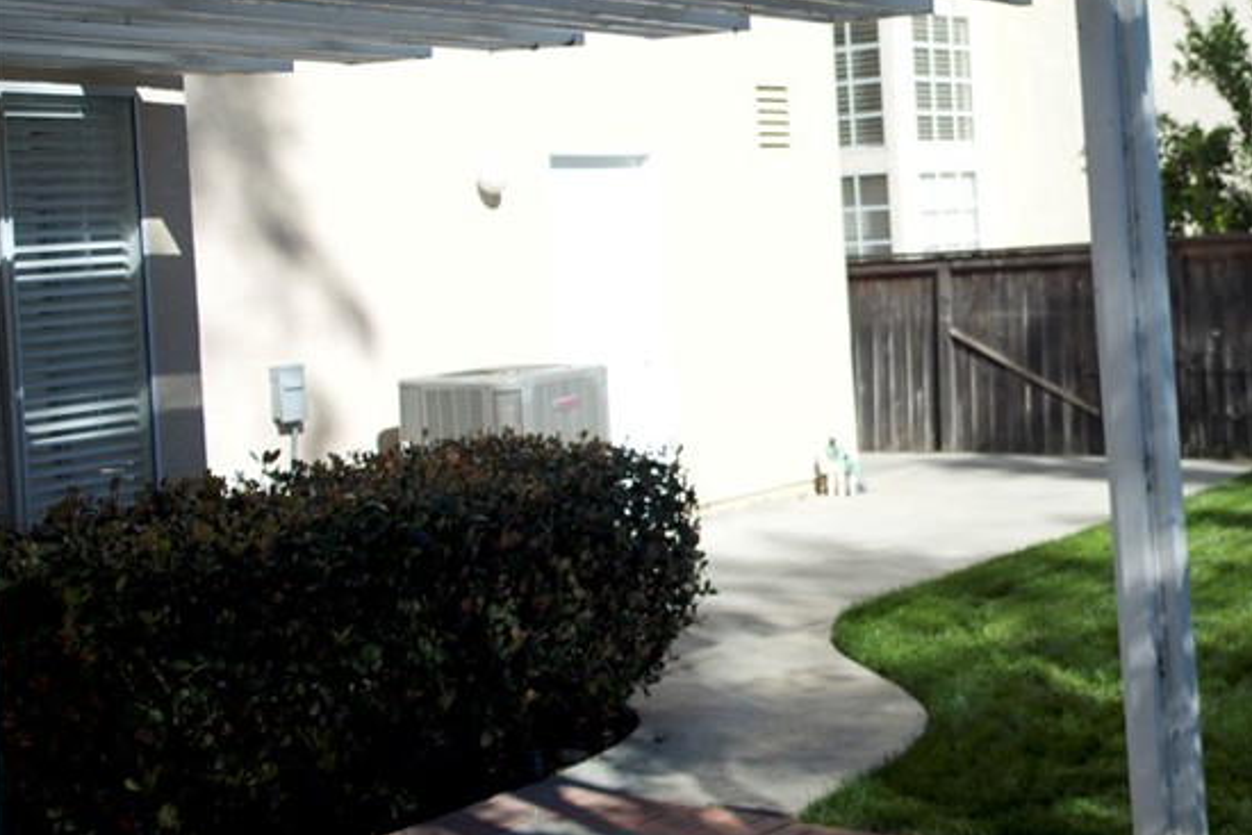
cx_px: 1154
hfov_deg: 34.6
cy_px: 235
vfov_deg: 24.9
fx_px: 1878
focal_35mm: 54
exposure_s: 1/1250
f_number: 5.6
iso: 400
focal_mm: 29
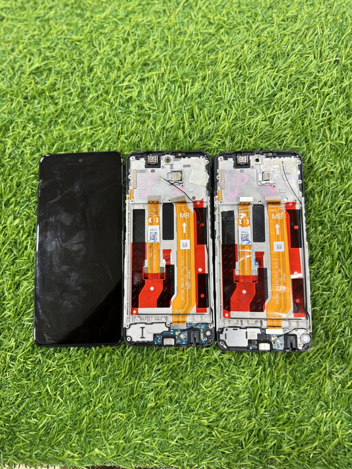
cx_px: 176
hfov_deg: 56.8
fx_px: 325
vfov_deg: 71.6
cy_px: 234
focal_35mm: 24
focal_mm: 6.76
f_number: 1.78
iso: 125
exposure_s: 1/50
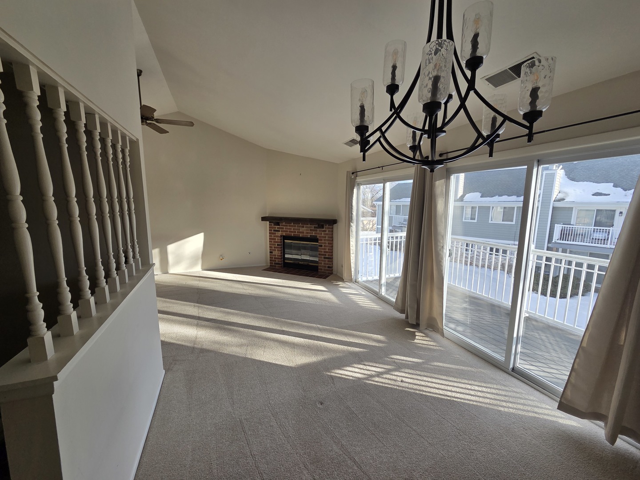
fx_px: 240
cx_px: 320
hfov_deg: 106.2
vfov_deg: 89.9
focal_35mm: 13
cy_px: 240
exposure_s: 1/306
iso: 50
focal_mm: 2.2
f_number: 2.2
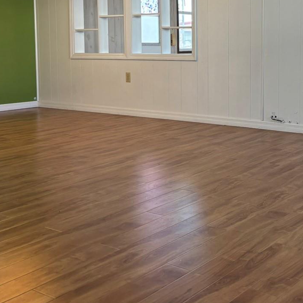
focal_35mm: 52
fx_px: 515
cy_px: 72
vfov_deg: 32.1
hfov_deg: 31.8
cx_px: 249
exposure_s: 1/120
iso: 100
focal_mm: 5.96
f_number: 1.6
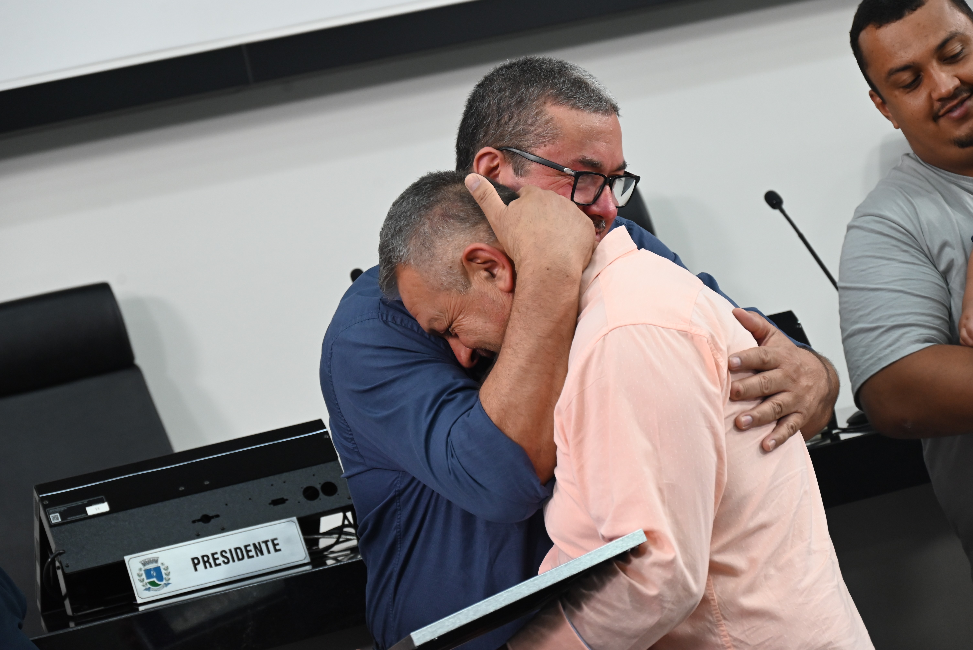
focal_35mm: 115
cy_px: 325
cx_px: 486
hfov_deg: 17.8
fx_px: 3109
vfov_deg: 11.9
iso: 1600
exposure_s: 1/125
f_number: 6.3
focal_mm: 115
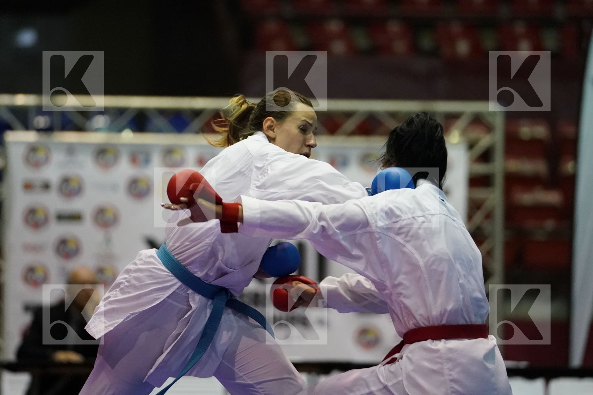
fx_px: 4546
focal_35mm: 276
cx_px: 296
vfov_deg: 5.0
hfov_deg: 7.5
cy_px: 198
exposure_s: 1/800
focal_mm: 184
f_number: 2.8
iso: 6400
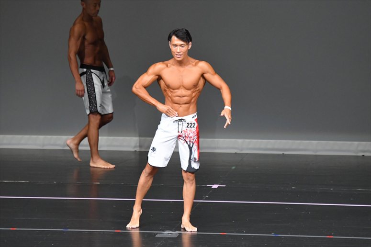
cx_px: 186
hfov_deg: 6.0
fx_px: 3554
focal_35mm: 345
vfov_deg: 4.0
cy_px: 124
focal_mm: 230
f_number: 5.6
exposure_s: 1/400
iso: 5000
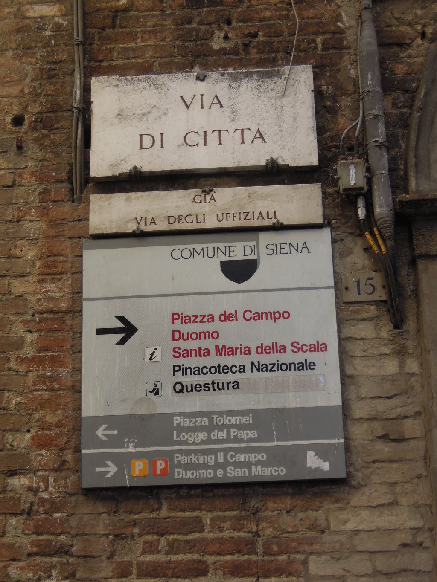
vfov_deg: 31.2
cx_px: 218
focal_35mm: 62
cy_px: 291
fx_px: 1043
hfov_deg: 23.7
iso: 160
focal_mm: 11.1
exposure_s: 1/200
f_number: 3.7
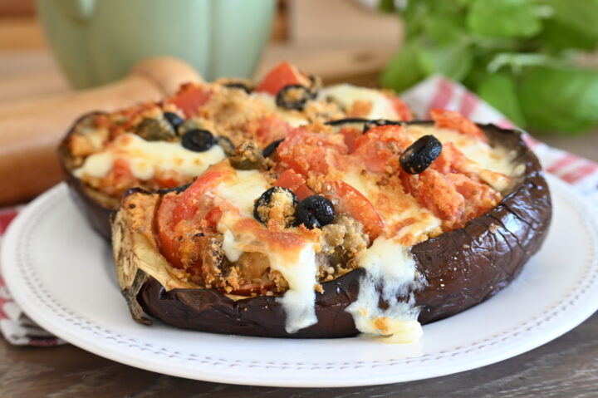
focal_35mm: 82
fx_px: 1361
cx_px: 299
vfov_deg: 16.6
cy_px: 199
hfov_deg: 24.8
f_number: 5.6
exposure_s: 1/10
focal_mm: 55
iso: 200
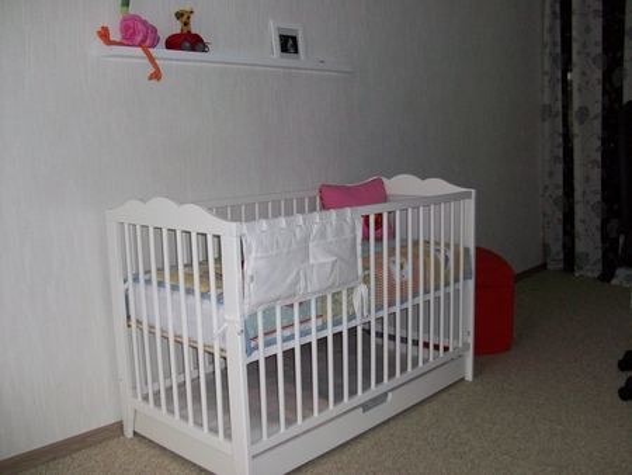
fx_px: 621
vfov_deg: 41.8
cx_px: 316
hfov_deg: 53.9
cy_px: 238
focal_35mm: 34
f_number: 2.8
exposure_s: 1/60
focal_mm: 5.7
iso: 160
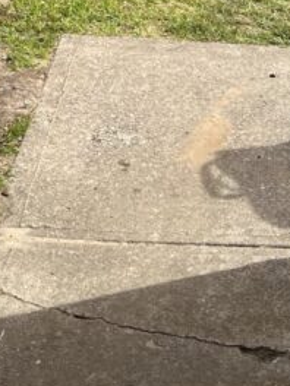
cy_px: -297
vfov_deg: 16.5
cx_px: 124
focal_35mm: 101
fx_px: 1128
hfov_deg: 14.6
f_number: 1.6
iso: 50
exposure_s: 1/1558
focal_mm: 5.1
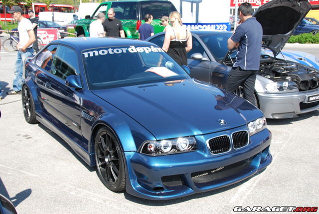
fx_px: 359
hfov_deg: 47.9
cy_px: 107
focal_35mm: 40
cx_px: 160
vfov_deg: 33.1
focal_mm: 27
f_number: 6.3
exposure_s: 1/160
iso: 100
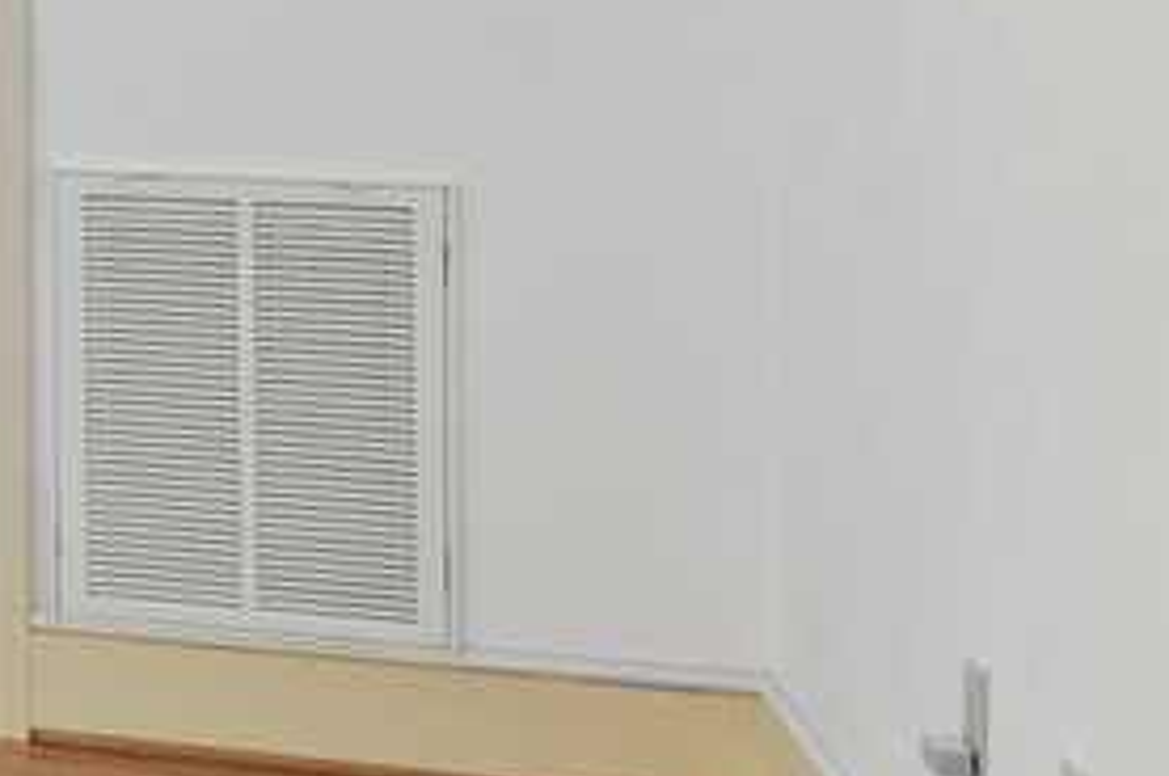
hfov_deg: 11.8
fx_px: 3600
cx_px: -2148
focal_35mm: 111
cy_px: -209
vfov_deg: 12.0
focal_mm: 15
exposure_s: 1/5
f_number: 7.1
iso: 400
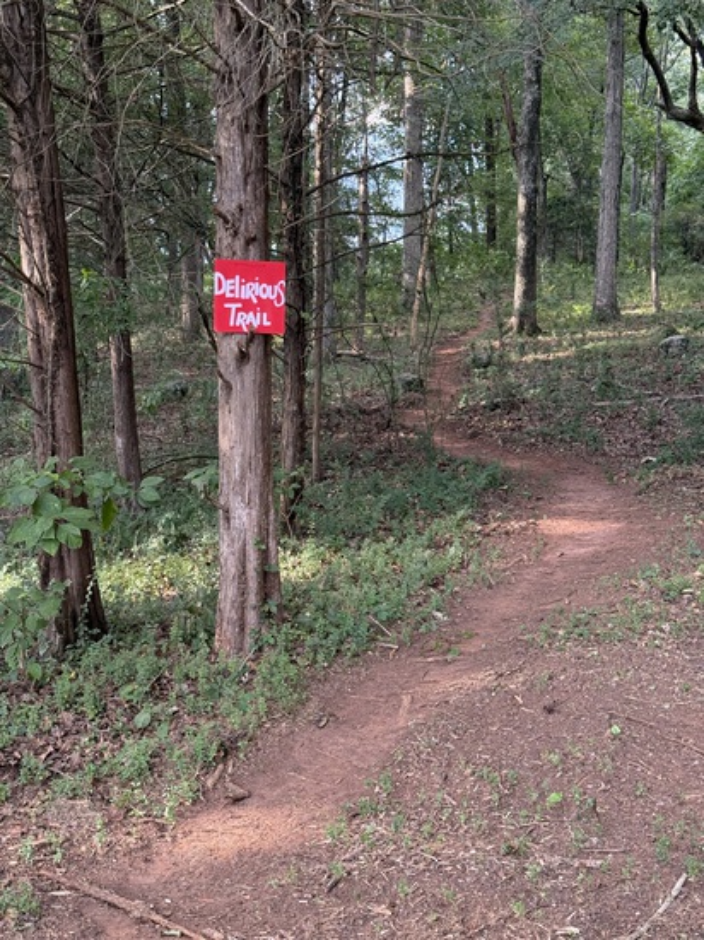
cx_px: 352
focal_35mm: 48
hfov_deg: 30.2
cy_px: 470
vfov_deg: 39.7
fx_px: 1303
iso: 125
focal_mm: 6.76
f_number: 1.78
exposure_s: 1/147
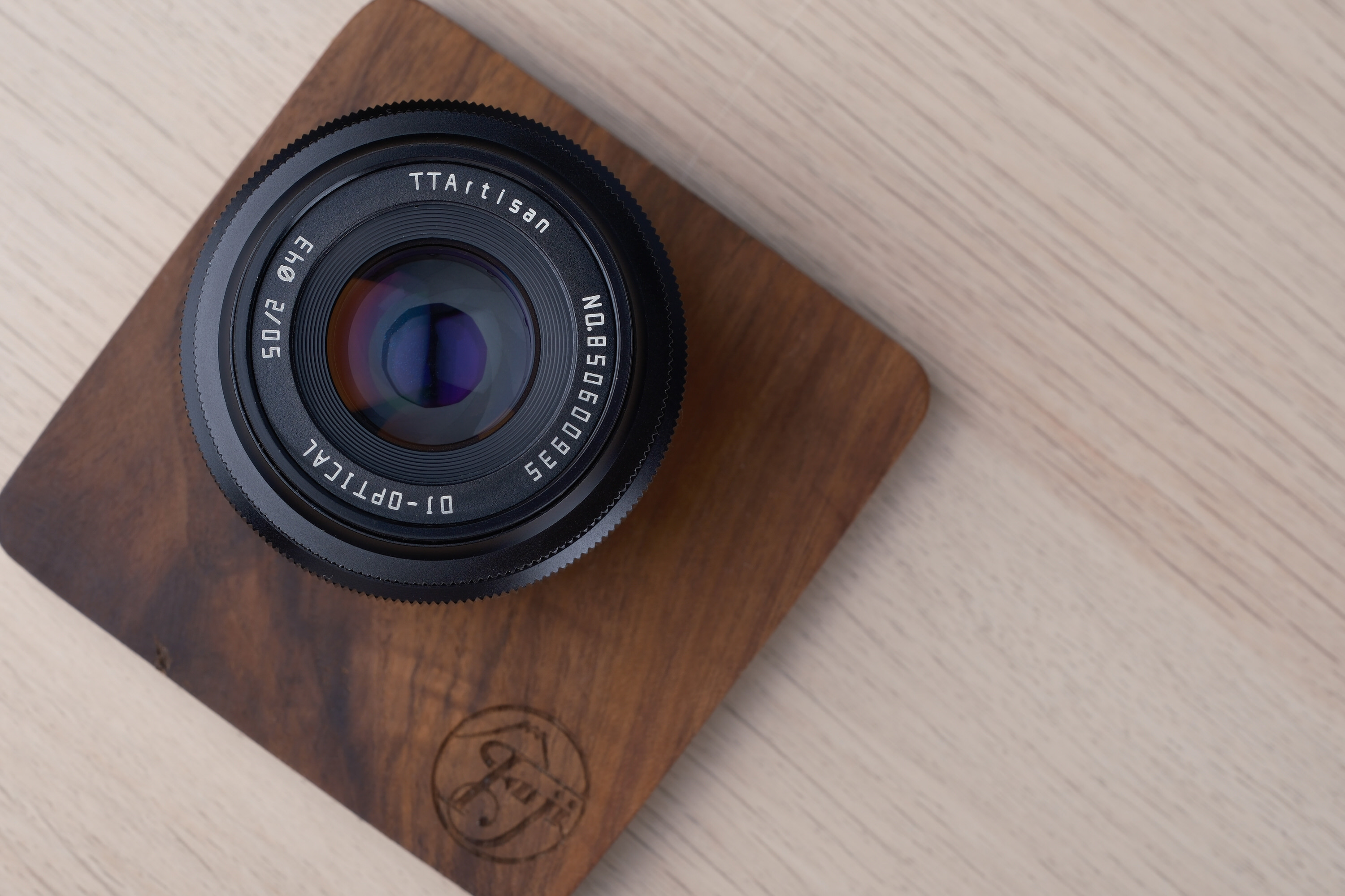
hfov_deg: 17.1
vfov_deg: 11.4
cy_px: 448
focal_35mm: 120
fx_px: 4483
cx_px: 672
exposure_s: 1/160
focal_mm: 80
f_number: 10
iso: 160
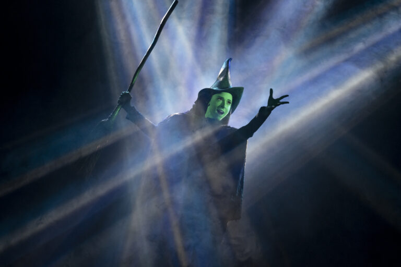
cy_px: 134
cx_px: 200
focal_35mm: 186
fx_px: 2072
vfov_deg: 7.4
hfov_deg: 11.1
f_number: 4
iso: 2500
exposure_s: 1/160
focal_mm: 186
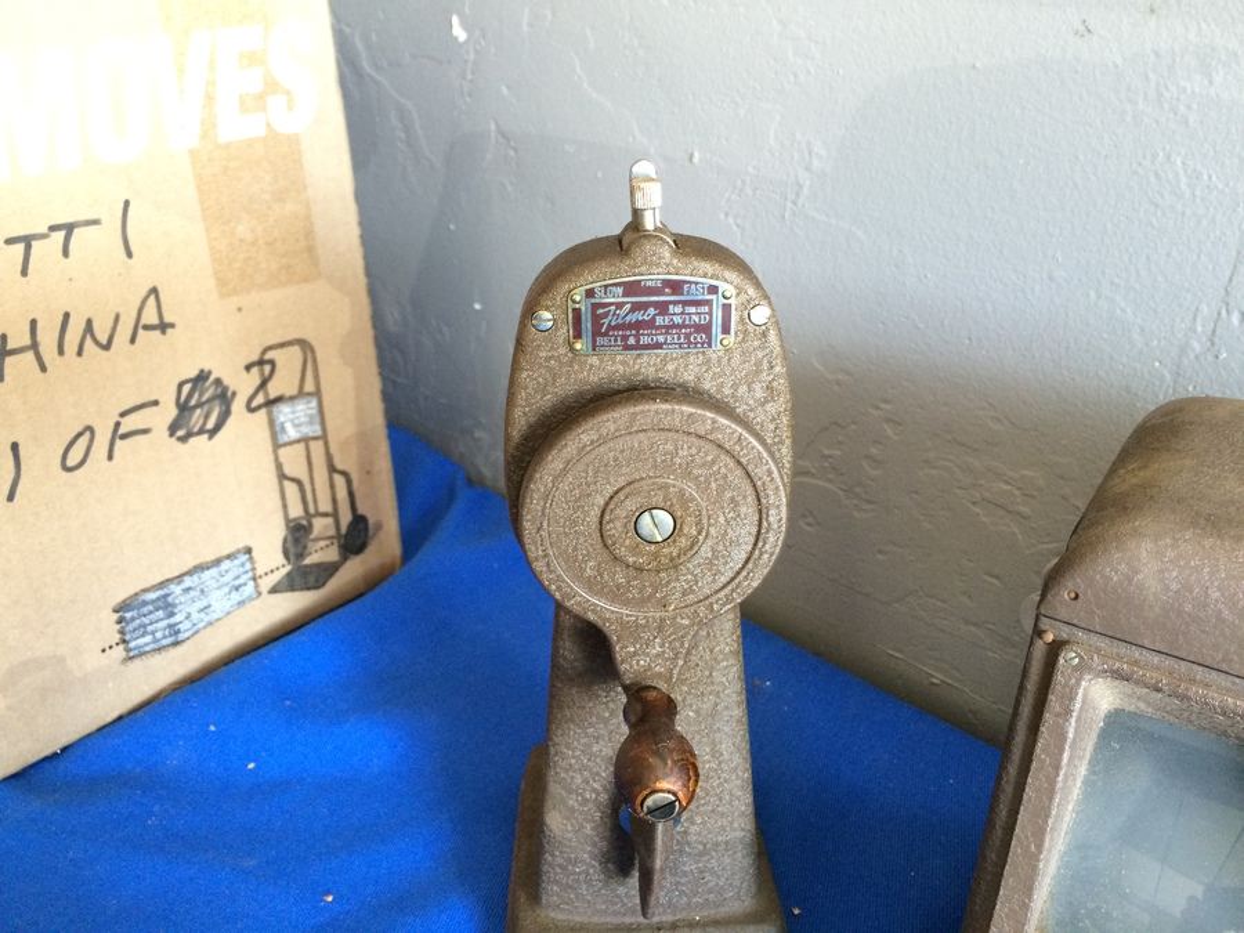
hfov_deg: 61.7
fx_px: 1042
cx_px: 622
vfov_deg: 48.2
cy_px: 466
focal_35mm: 29
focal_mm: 4.15
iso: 160
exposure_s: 1/30
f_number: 2.2
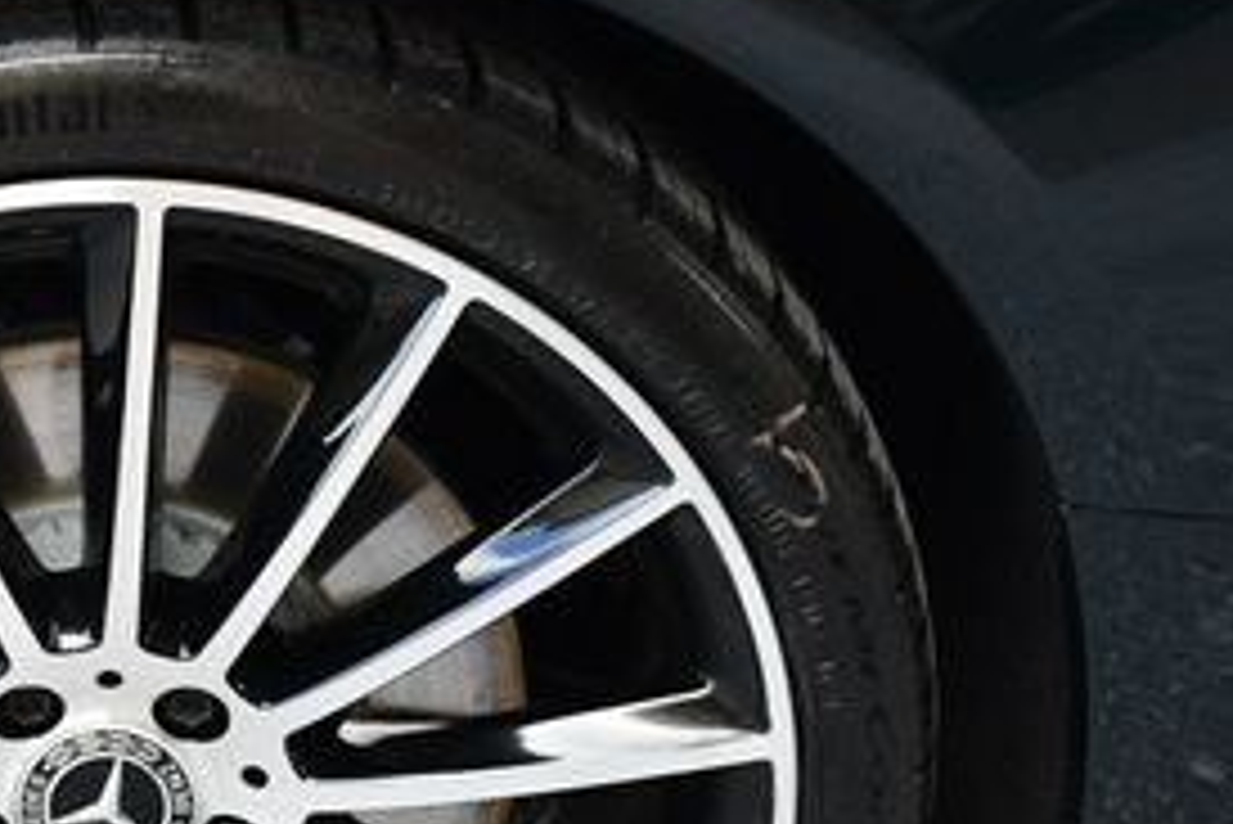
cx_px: -40
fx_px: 2878
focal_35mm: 84
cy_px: 680
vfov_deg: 16.1
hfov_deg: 23.1
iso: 400
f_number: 4
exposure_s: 1/250
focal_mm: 18
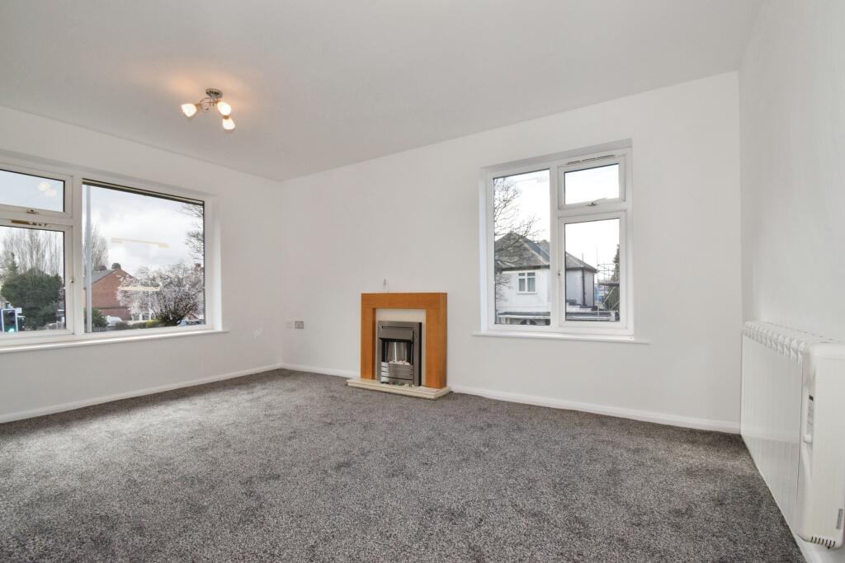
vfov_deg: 77.3
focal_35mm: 15
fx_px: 352
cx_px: 422
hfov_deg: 100.4
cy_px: 282
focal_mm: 10
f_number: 13
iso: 1000
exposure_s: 1/200
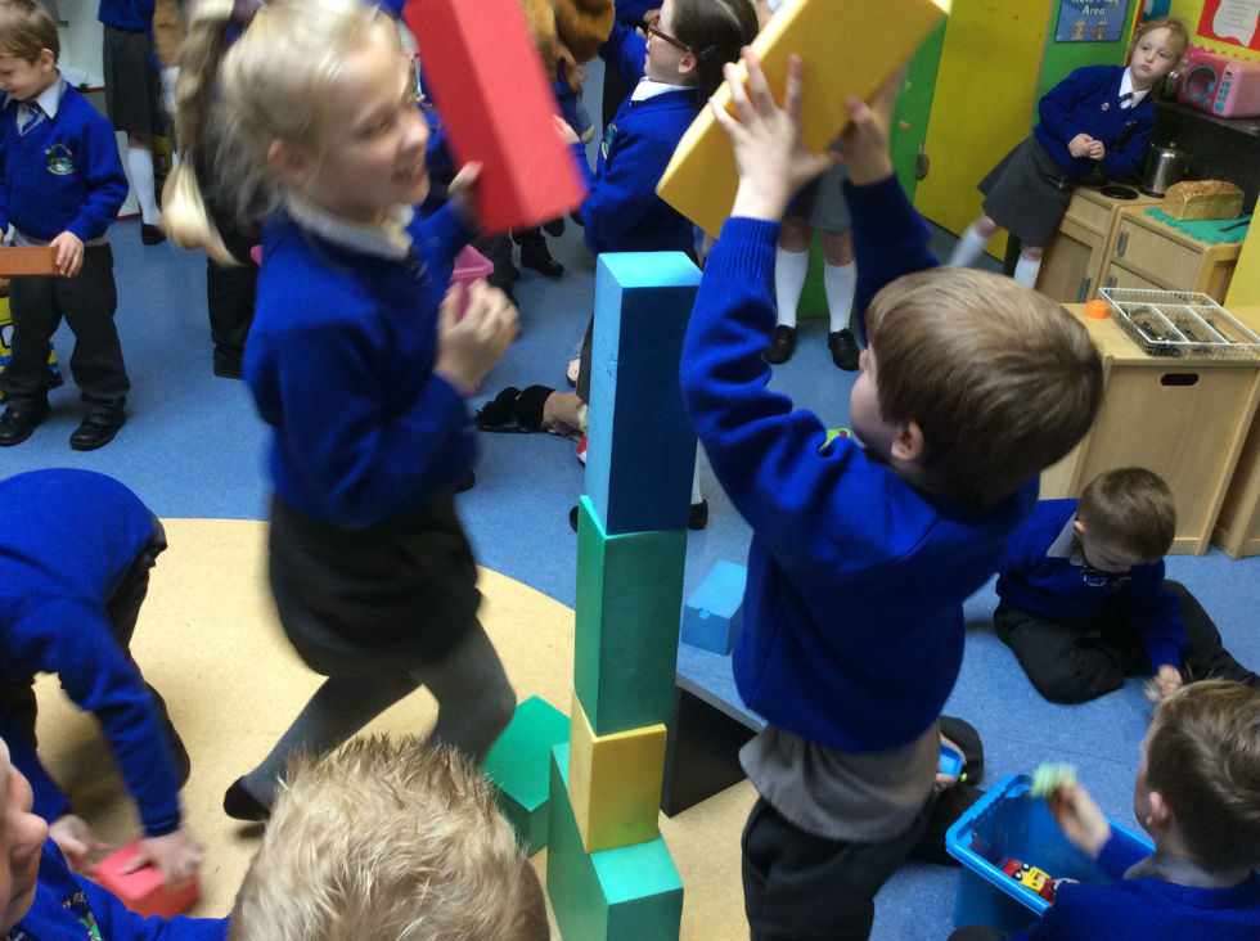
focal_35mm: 32
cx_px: 630
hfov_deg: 56.9
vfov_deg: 44.1
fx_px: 1163
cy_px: 470
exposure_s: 1/24
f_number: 2.4
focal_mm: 3.3
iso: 100
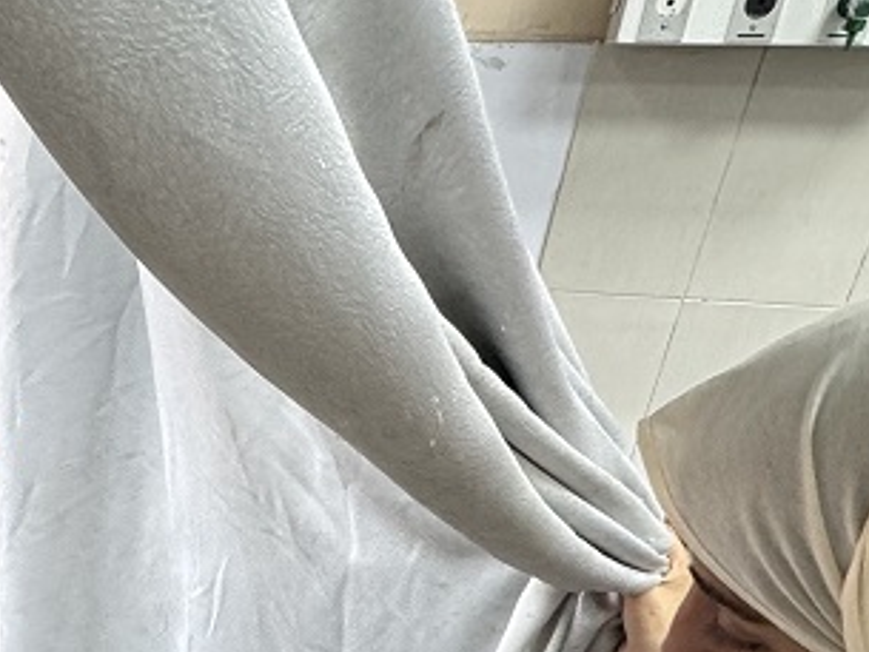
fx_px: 1180
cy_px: 757
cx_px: -63
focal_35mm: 47
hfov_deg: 35.2
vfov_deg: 27.6
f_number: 2.2
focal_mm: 2.22
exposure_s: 1/50
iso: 250
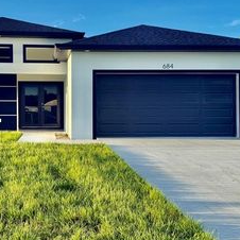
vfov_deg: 36.0
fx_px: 369
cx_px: 73
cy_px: 109
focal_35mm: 47
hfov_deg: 35.6
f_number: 1.78
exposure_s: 1/1522
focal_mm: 6.76
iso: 80
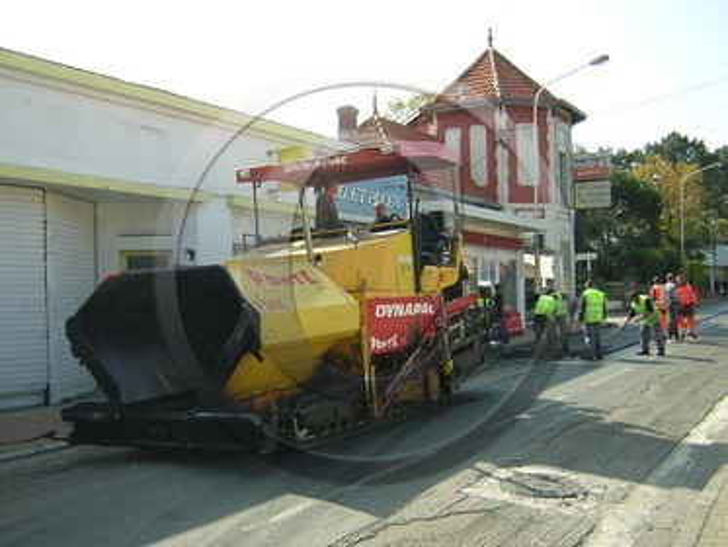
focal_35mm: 36
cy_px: 274
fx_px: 757
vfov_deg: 39.7
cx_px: 364
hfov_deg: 51.3
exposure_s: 1/505
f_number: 2.6
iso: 100
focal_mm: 4.7
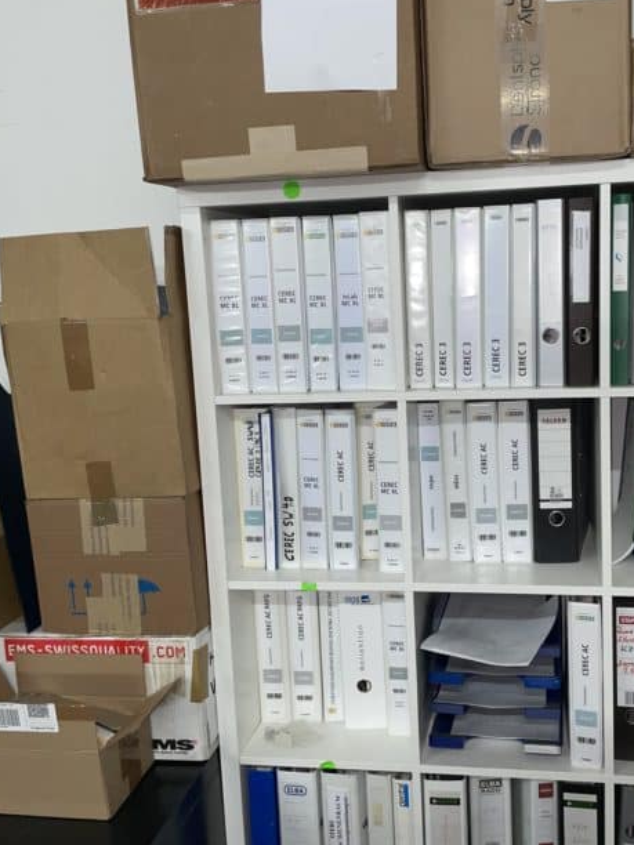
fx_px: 830
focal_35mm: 34
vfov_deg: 53.9
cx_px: 401
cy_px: 406
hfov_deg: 41.5
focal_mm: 4.2
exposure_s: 1/33
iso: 64
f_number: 1.6
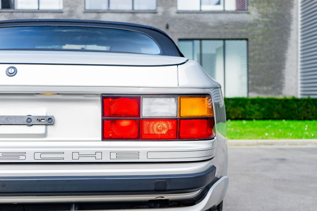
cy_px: 106
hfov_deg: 39.6
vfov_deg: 27.0
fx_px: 440
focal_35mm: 50
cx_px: 158
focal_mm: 50
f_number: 4.5
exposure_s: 1/10
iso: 50
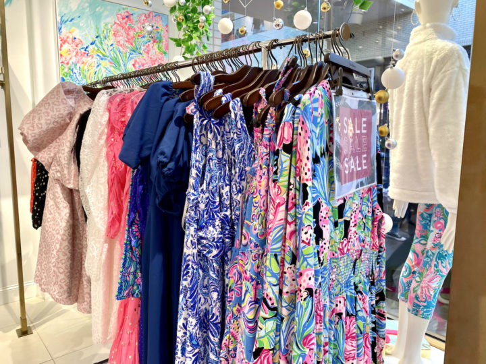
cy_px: 182
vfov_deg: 53.1
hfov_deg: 67.3
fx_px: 365
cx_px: 243
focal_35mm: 26
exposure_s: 1/60
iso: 64
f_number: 1.8
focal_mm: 4.25
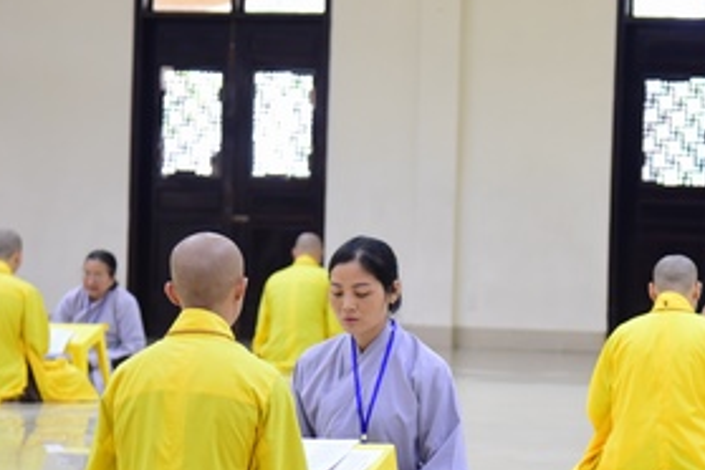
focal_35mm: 182
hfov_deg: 11.3
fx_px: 3564
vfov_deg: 7.5
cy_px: 184
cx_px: 541
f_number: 4
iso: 800
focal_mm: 78
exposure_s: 1/25
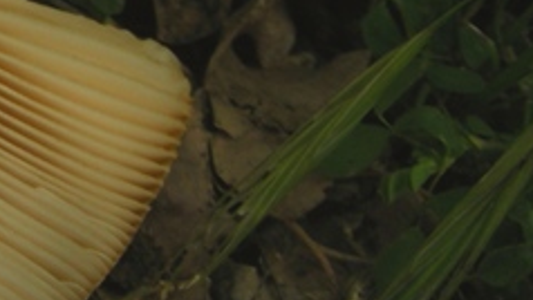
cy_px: -157
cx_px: -271
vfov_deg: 8.5
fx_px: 1965
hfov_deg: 14.4
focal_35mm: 139
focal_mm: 6.3
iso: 50
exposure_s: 1/252
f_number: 4
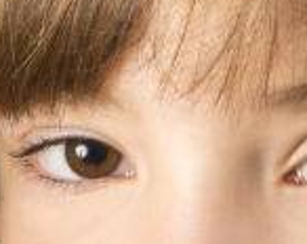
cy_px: 342
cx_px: -210
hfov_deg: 3.3
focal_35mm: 587
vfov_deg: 2.6
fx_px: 5319
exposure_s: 1/125
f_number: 16
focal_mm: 70
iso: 100
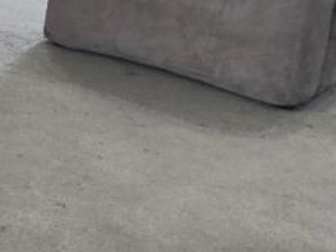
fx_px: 834
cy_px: -156
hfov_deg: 15.6
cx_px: -414
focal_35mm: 86
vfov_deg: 15.4
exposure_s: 1/60.2
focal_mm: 2.2
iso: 125
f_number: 2.2
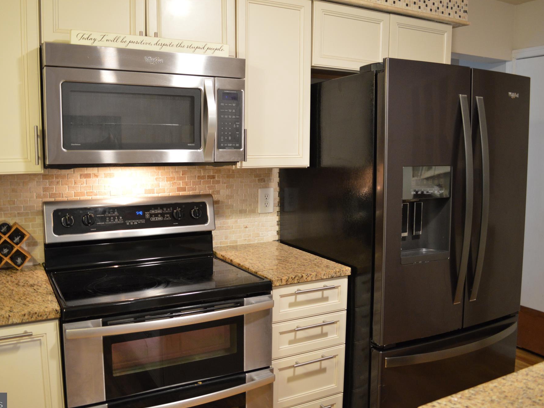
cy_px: 206
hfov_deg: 59.9
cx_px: 254
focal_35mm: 30
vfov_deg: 46.8
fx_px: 472
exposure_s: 1/15
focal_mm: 18
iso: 900
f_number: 3.5
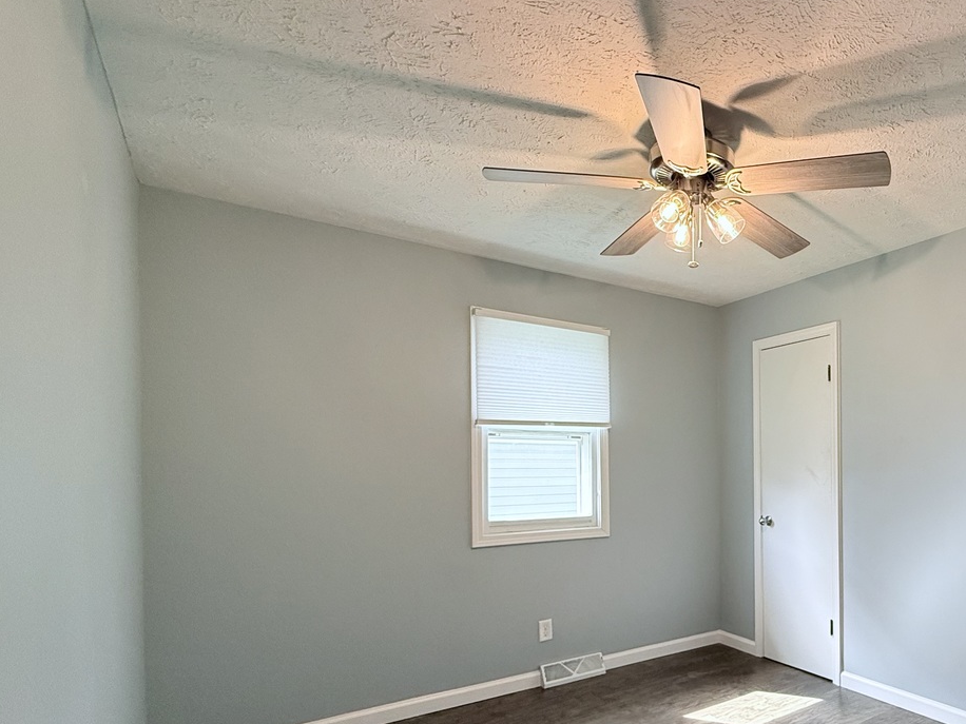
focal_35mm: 22
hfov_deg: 69.7
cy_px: 475
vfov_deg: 59.8
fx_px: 614
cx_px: 757
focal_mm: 2.22
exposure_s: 1/120
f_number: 2.2
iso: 200
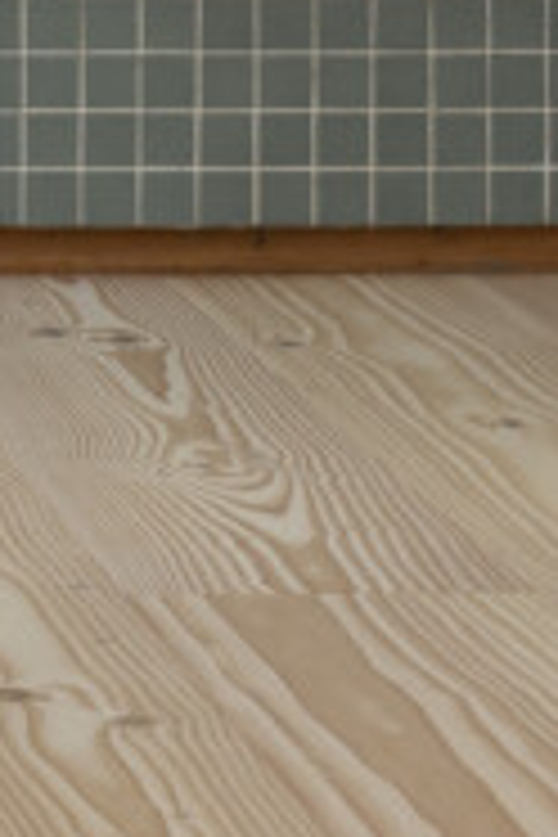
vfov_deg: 7.3
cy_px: -513
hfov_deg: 4.9
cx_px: -781
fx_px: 6393
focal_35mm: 275
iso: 100
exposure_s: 1/8
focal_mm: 50
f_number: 9
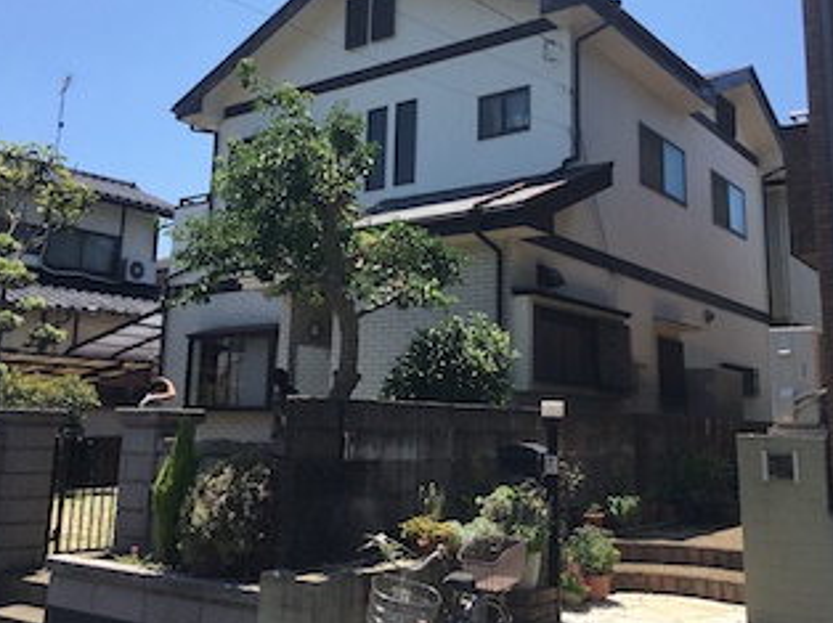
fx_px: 890
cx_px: 451
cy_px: 241
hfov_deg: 50.1
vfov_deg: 38.4
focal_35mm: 37
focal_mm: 4.15
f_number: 2.2
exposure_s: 1/1282
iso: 25
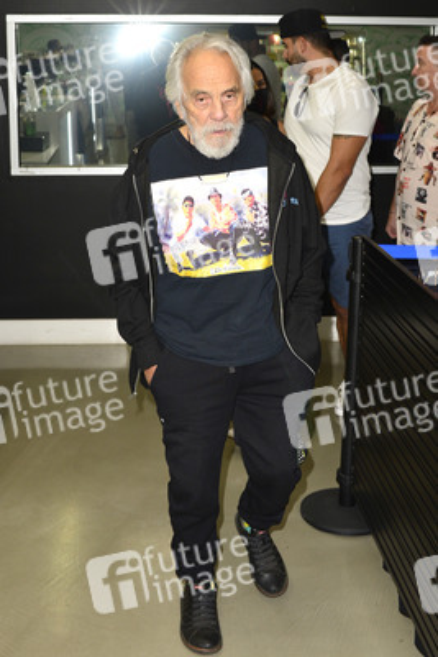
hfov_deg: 37.9
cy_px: 328
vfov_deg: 54.4
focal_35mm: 35
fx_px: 638
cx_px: 219
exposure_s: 1/200
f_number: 6.3
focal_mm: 35
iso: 800
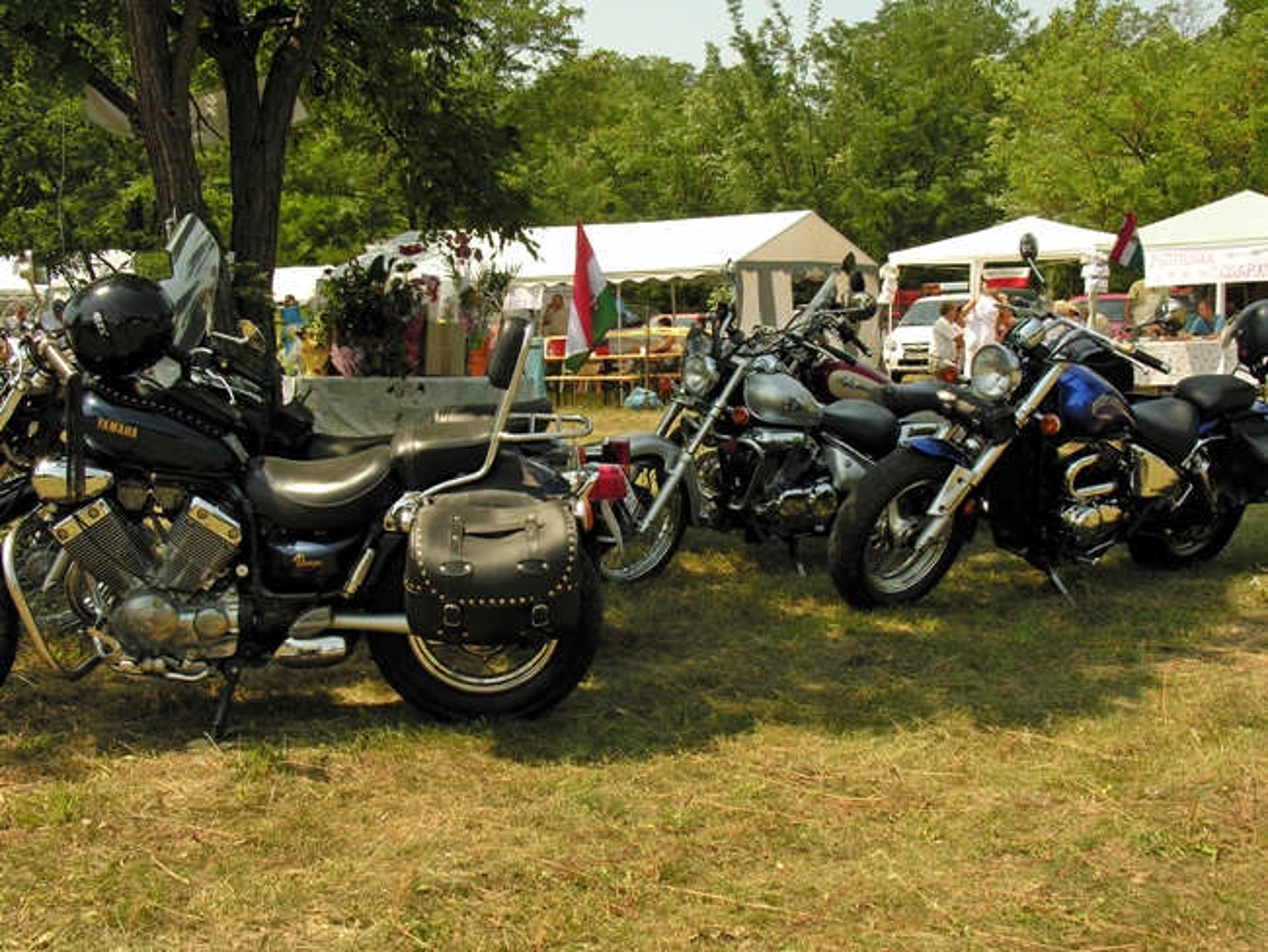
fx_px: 1832
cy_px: 476
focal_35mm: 50
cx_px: 634
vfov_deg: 29.1
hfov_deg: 38.2
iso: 50
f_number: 6.2
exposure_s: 1/144
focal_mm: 12.7
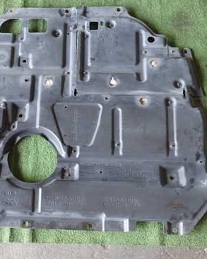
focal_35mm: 48
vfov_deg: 38.8
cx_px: 61
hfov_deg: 31.1
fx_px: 367
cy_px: 123
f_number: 2.3
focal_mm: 5.4
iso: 200
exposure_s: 1/50
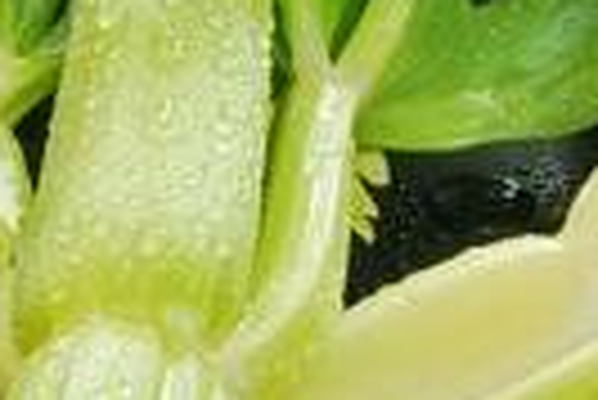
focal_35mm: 424
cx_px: 571
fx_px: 7049
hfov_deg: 4.9
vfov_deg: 3.2
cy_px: -18
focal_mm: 75
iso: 100
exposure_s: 1/125
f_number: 32
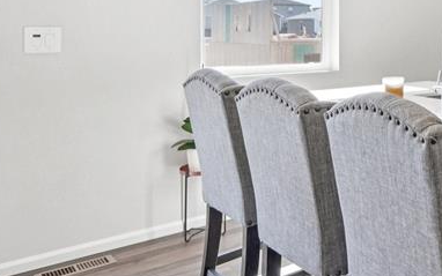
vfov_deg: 30.0
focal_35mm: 41
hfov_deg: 35.4
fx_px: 494
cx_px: 557
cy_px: 30
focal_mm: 10
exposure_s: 1/15
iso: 800
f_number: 8
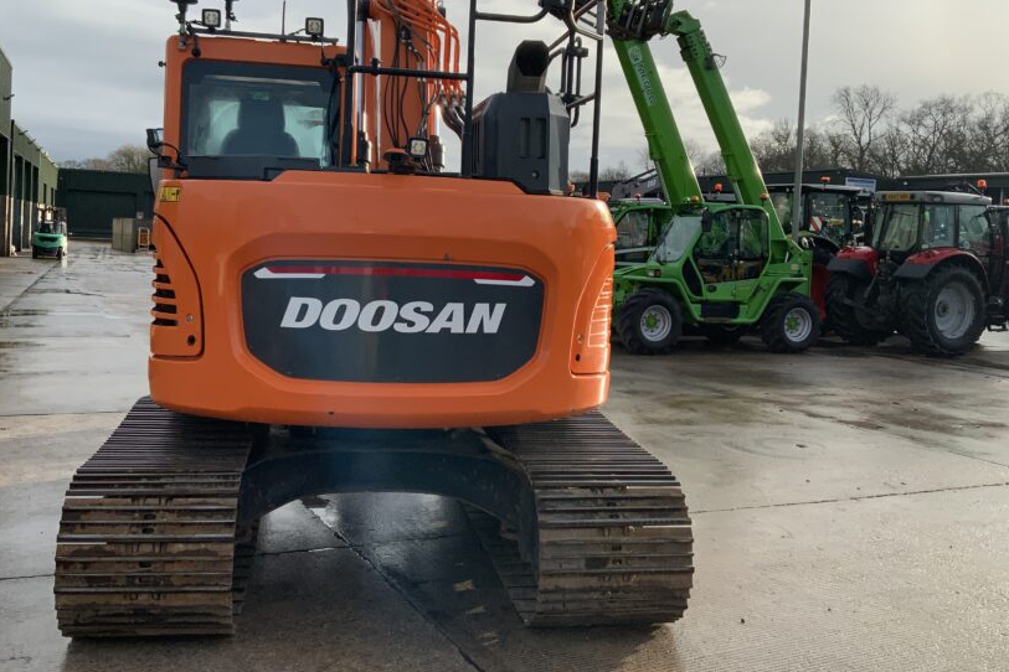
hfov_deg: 50.7
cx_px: 493
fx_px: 1065
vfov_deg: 35.0
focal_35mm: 38
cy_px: 274
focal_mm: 3
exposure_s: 1/1490
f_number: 1.8
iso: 16
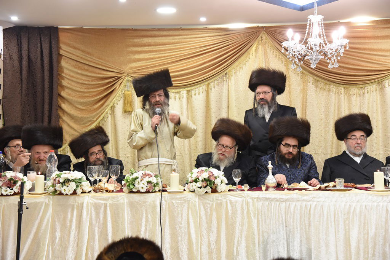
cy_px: 130
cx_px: 195
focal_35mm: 62
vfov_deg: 21.9
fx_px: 672
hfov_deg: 32.4
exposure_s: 1/100
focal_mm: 62
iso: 2500
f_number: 5
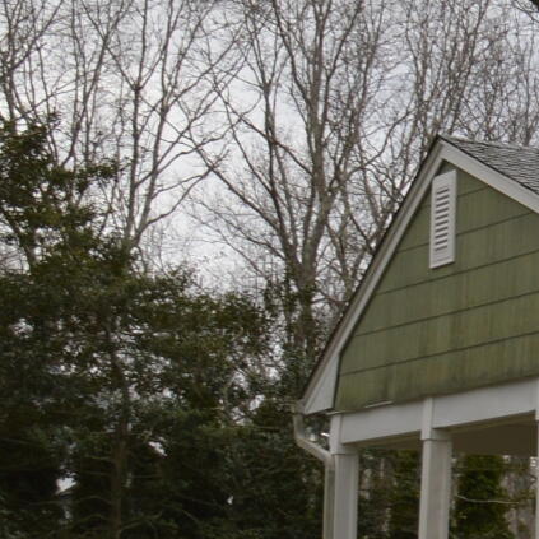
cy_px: 577
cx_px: 1462
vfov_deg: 8.0
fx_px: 3823
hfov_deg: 7.4
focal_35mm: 217
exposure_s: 1/200
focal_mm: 24
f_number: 8
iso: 100
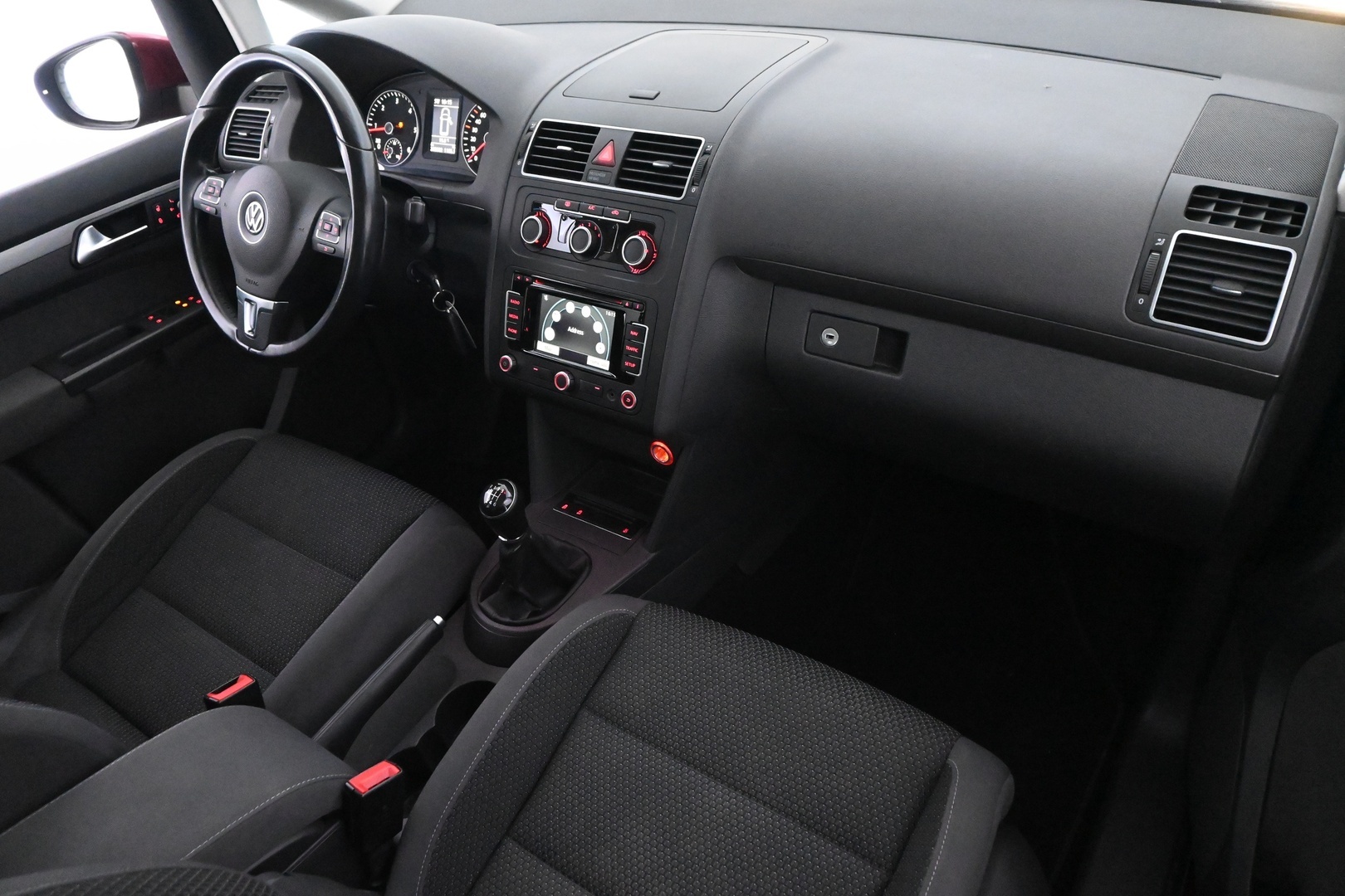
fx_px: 1009
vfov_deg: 47.9
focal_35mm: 27
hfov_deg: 67.4
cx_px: 672
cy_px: 448
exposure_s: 1/30
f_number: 6.3
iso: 10000
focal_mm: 18
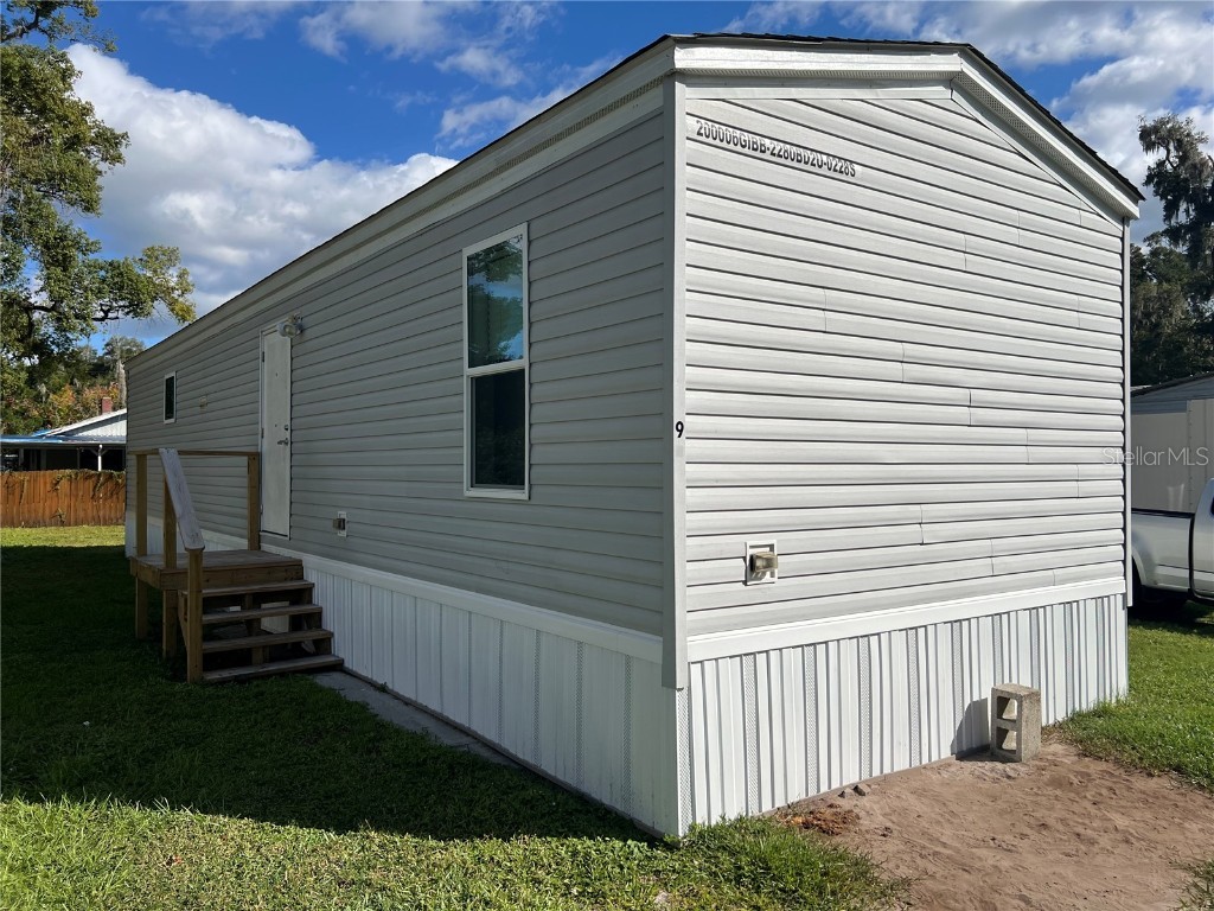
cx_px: 607
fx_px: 912
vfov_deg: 53.1
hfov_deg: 67.3
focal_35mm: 26
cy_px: 456
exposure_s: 1/8696
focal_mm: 5.7
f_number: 1.5
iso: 50
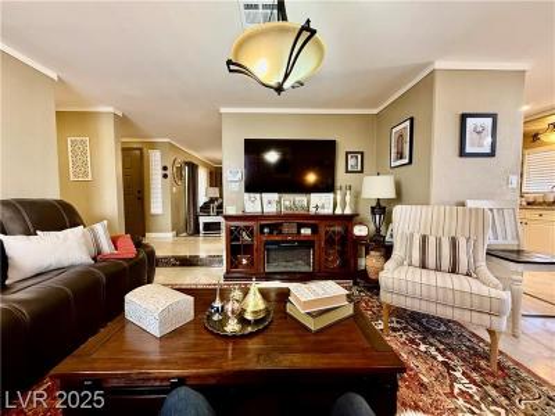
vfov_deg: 85.7
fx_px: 224
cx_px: 278
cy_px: 208
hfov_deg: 102.1
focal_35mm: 14
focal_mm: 2.22
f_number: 2.2
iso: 320
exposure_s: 1/60
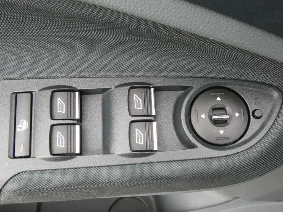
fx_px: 352
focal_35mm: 43
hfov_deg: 43.9
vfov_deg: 33.6
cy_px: 106
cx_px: 142
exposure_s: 1/80
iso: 1000
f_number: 5.6
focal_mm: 7.8
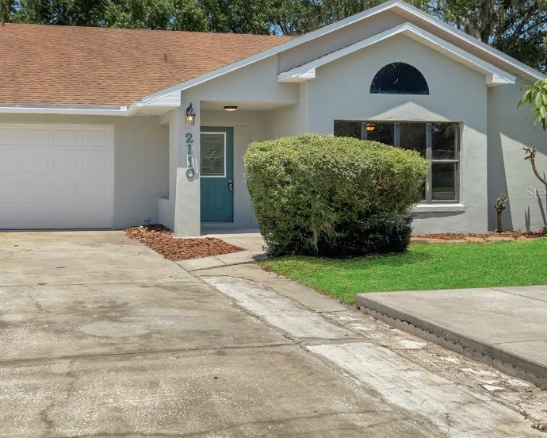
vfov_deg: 35.6
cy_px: 191
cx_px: 193
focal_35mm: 42
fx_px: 680
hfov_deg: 43.4
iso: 20
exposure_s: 1/2800
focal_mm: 3
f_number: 1.8
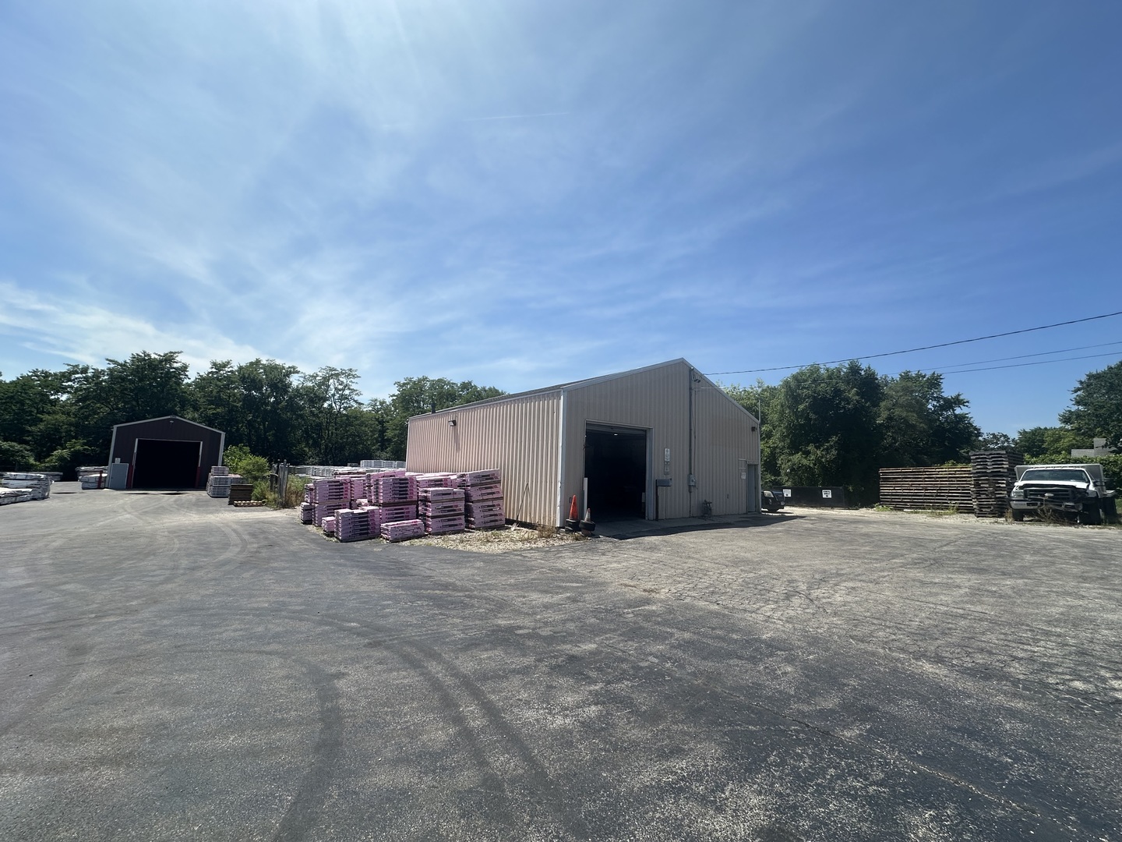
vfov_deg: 85.7
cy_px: 421
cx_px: 561
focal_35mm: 14
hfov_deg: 102.1
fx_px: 454
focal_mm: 2.22
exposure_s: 1/2564
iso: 50
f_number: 2.2
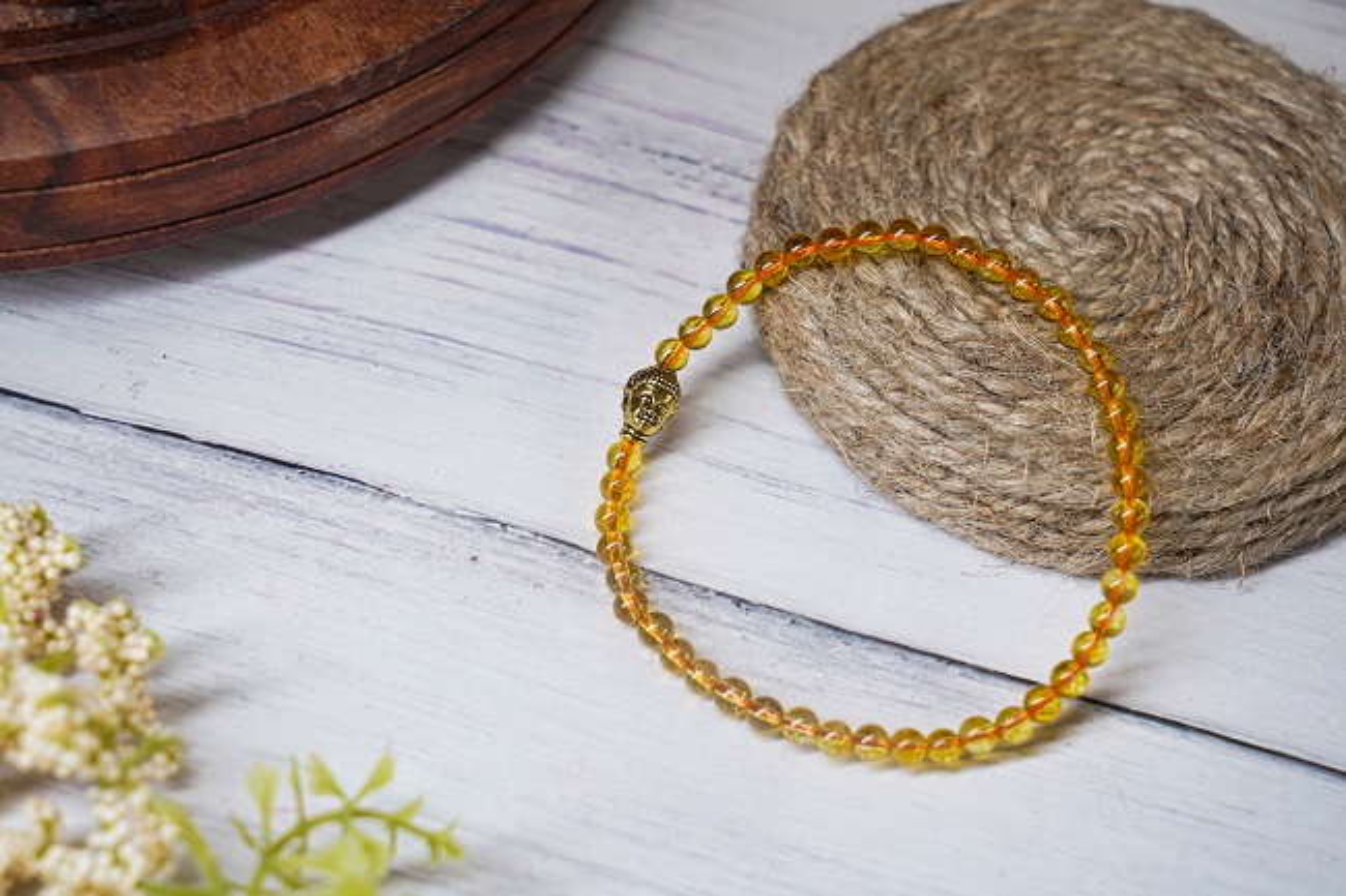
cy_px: 448
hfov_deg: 28.9
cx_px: 673
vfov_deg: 19.4
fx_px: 2616
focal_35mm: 70
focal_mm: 70
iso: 640
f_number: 7.1
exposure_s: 1/250
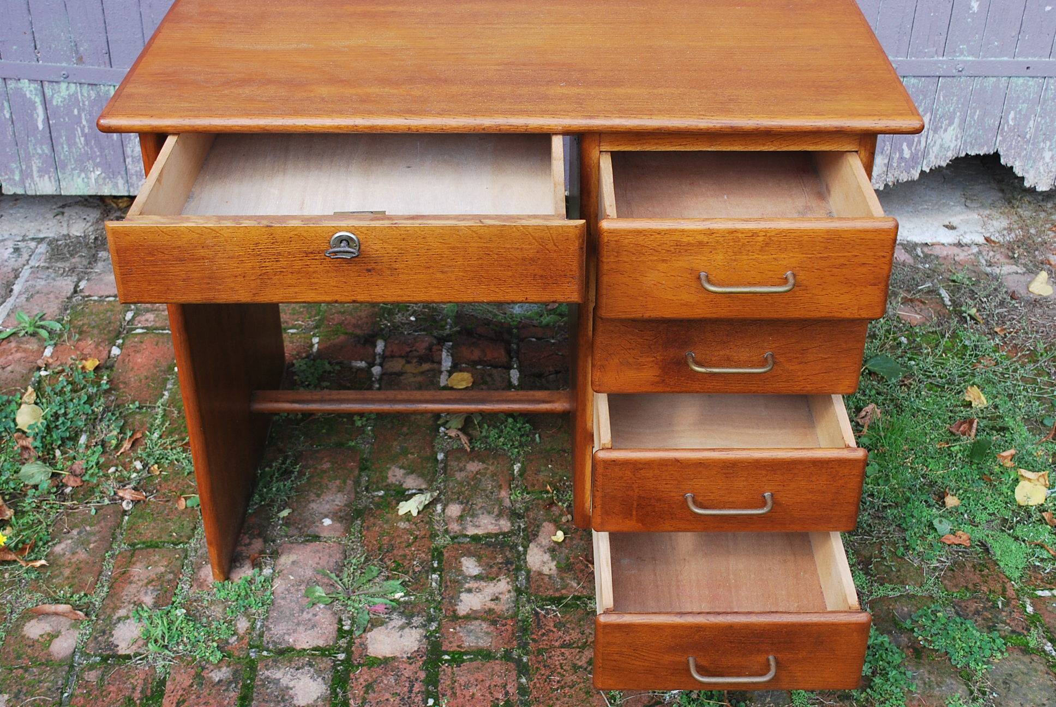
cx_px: 528
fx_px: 1410
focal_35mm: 48
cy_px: 354
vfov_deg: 28.2
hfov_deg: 41.1
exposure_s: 1/100
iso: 200
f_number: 5
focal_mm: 32
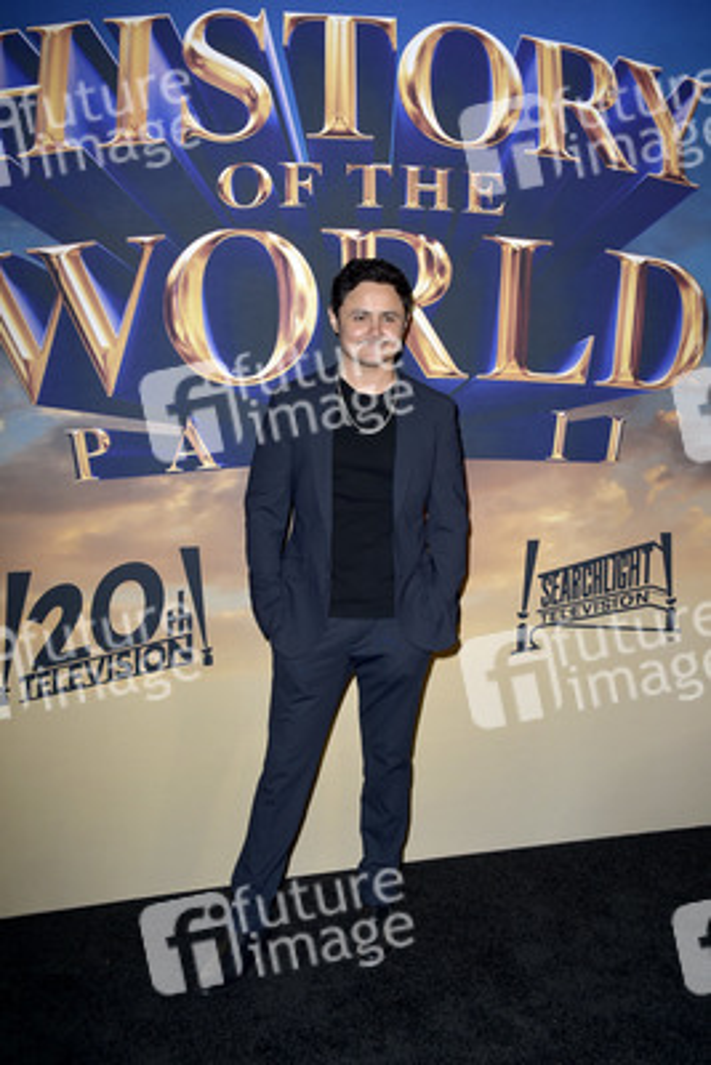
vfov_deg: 43.6
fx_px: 1332
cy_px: 532
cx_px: 356
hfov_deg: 29.9
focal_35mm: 45
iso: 320
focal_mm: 45
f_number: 6.3
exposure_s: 1/250
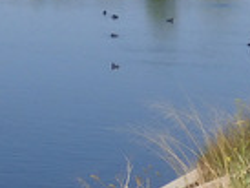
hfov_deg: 10.7
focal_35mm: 178
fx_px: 1287
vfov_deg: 8.0
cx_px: -133
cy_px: -172
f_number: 4
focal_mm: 6.8
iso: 100
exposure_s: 1/1250
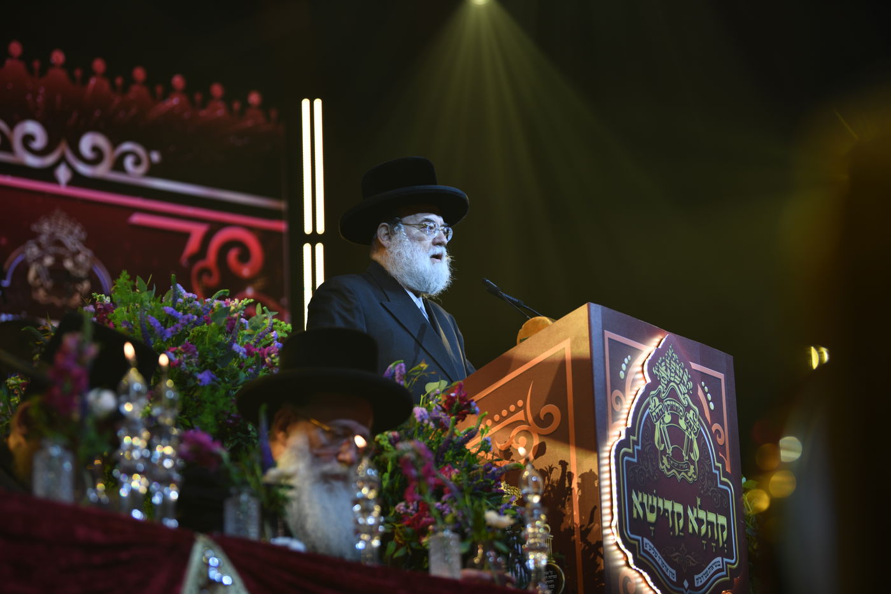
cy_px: 297
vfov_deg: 14.4
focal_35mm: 95
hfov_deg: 21.5
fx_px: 2351
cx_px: 446
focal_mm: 95
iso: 125
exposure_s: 1/125
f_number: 2.8
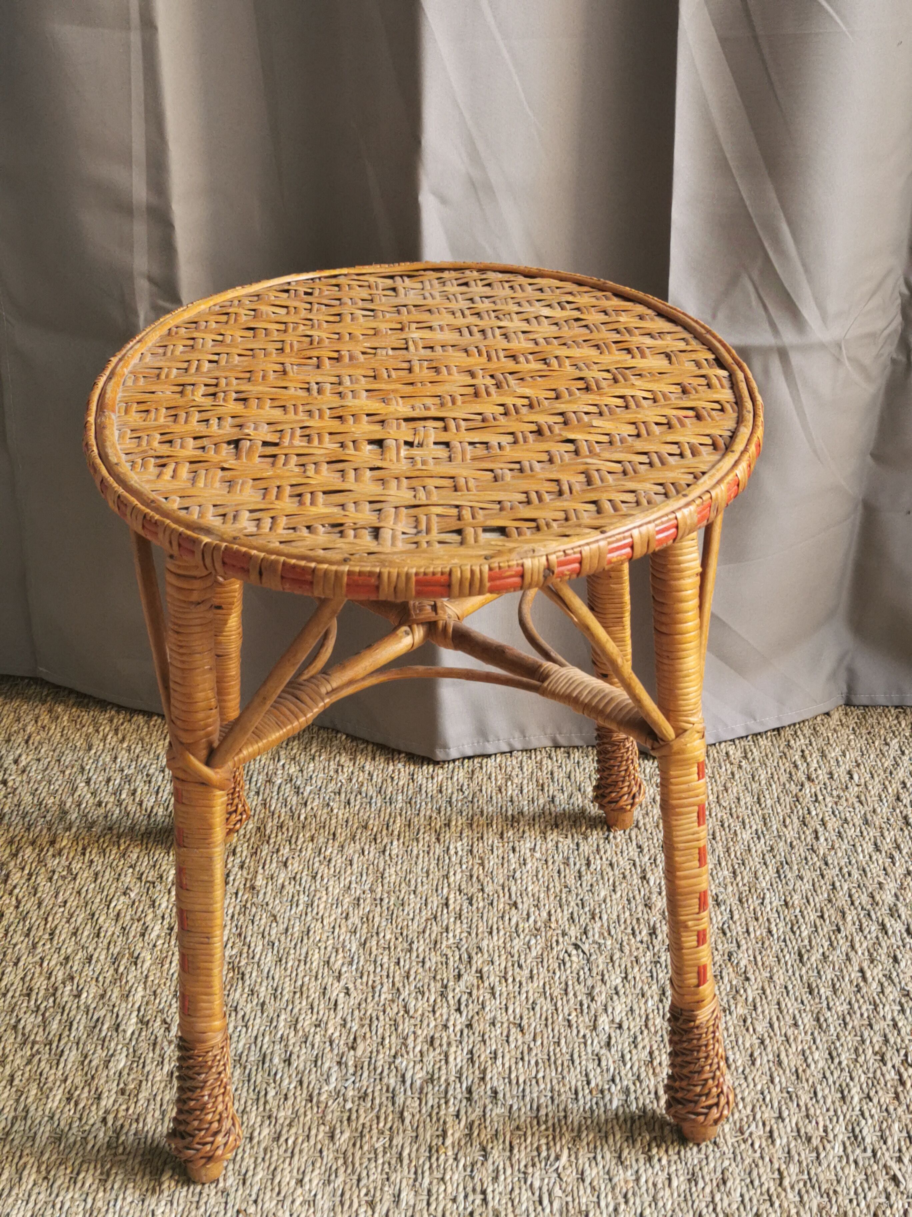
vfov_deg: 41.2
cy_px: 608
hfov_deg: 31.5
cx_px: 456
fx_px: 1616
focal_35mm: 46
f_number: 1.8
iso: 100
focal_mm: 5.58
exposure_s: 1/100
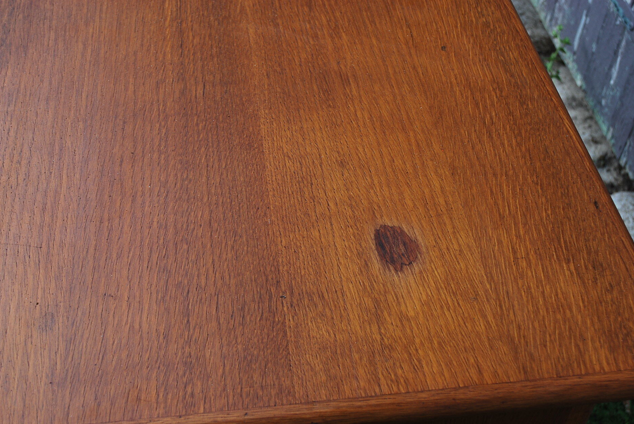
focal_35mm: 50
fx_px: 882
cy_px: 219
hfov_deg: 39.6
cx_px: 306
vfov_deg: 27.1
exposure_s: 1/125
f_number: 5.6
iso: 140
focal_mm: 32
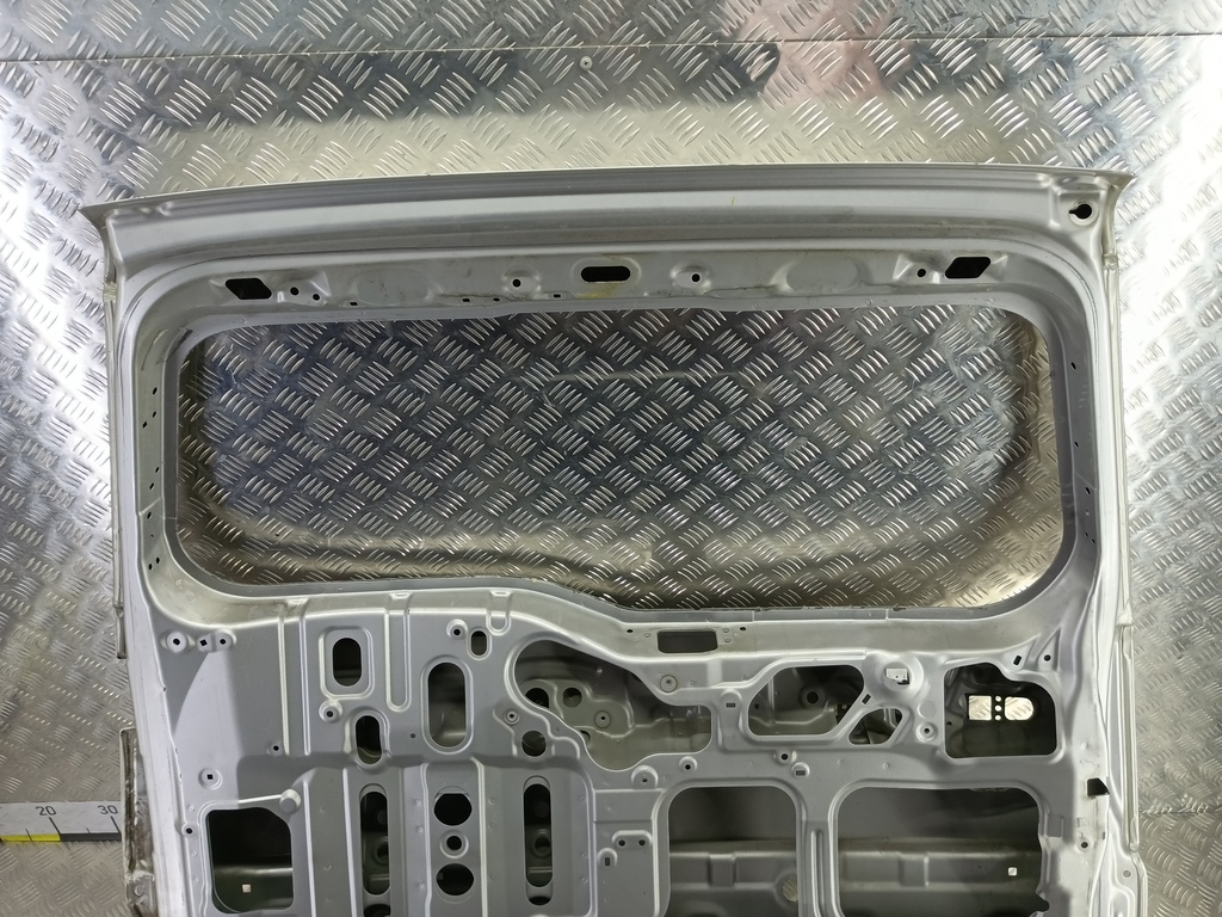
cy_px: 458
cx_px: 611
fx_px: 953
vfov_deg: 51.4
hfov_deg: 65.3
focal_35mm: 27
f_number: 1.6
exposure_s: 1/50
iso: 133
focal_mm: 4.11
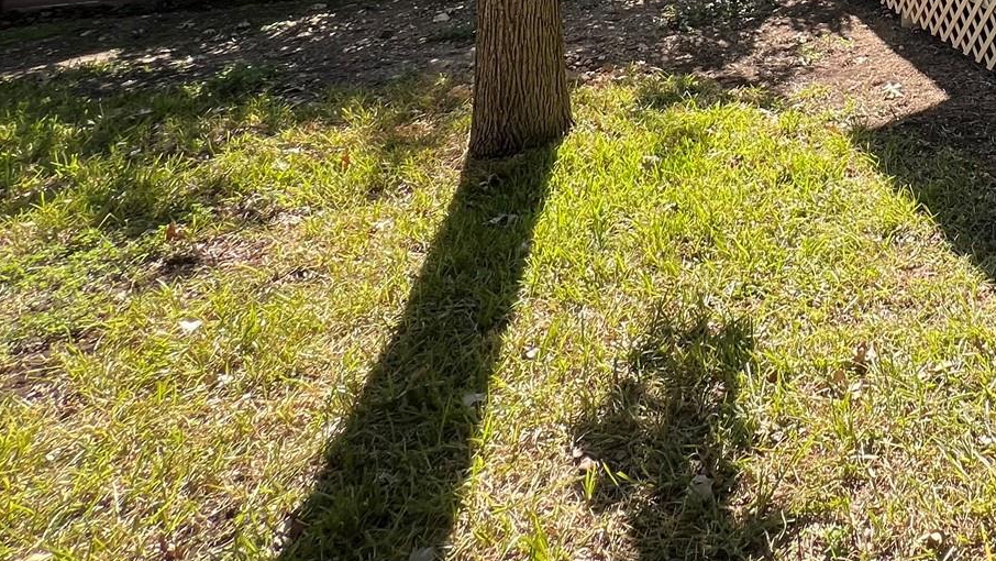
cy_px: -280
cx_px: 945
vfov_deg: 26.5
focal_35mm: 32
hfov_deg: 51.6
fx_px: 845
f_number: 1.8
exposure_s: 1/306
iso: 32
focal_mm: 1.57
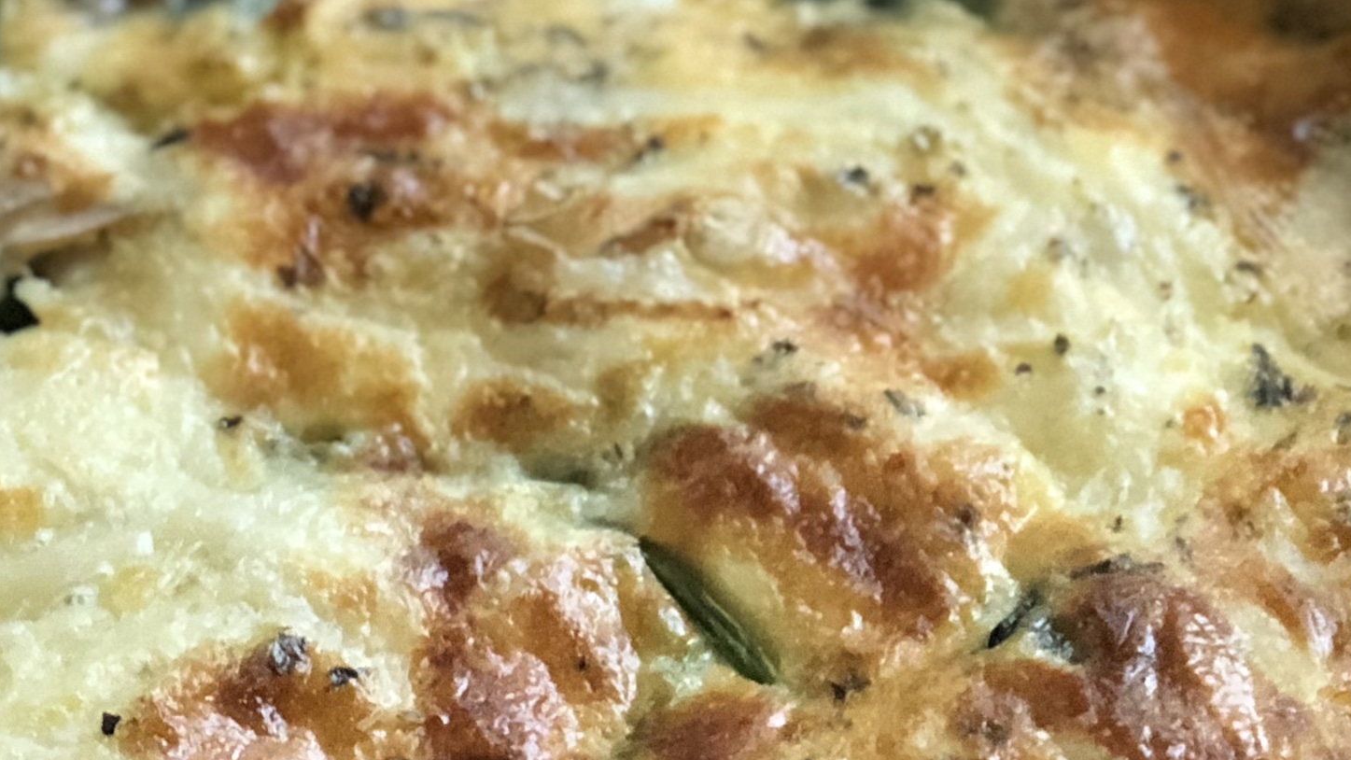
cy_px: 1082
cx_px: 59
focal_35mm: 173
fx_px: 6198
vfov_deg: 6.9
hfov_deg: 12.3
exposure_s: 1/60
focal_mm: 6.6
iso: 640
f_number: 2.8
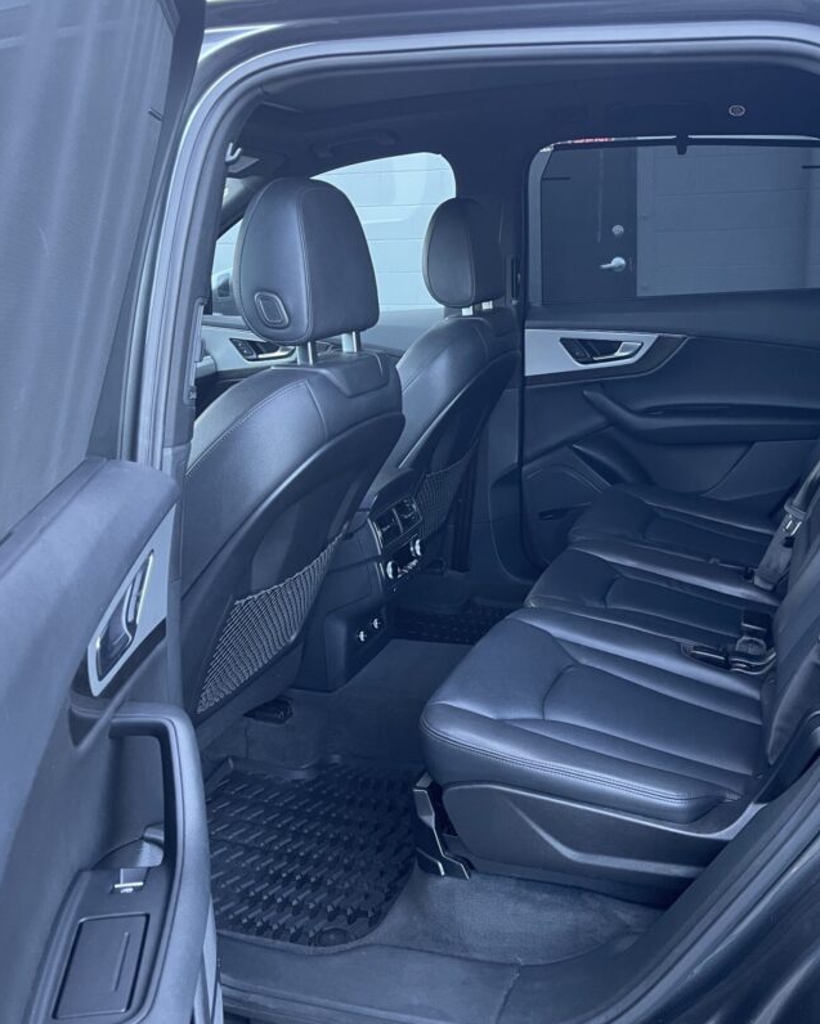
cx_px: 518
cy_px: 512
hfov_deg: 43.0
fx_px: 1031
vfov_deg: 52.8
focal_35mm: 34
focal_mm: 5.1
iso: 200
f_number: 1.6
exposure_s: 1/60
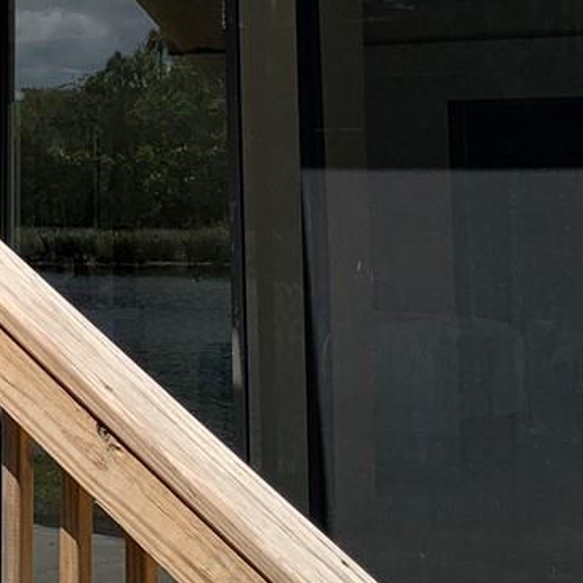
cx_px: -107
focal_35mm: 101
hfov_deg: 16.5
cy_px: -128
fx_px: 1925
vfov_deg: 16.5
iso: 25
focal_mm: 4.25
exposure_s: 1/1513
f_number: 1.8
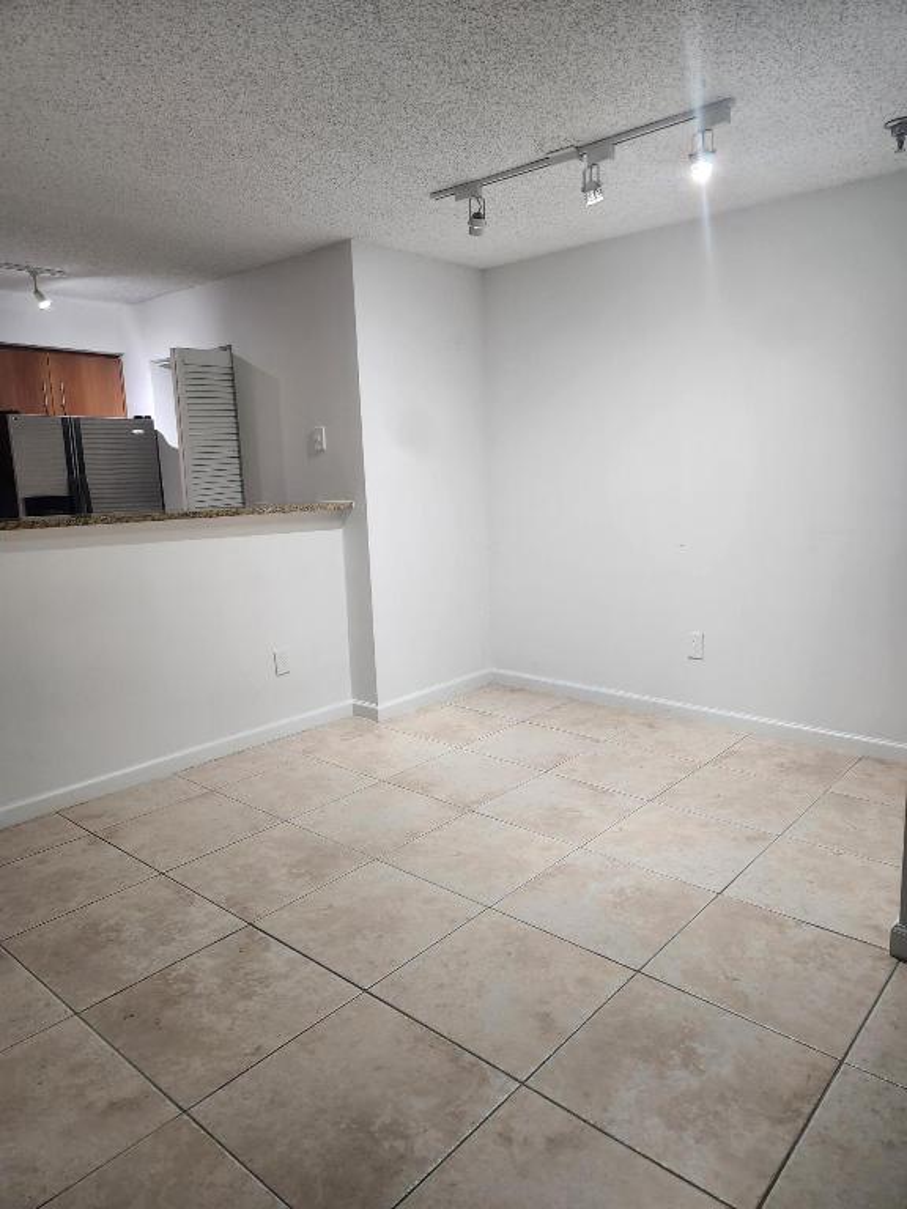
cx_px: 454
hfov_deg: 58.9
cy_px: 604
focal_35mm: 23
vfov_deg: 73.9
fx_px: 804
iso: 320
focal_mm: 5.4
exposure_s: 1/120
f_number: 1.8
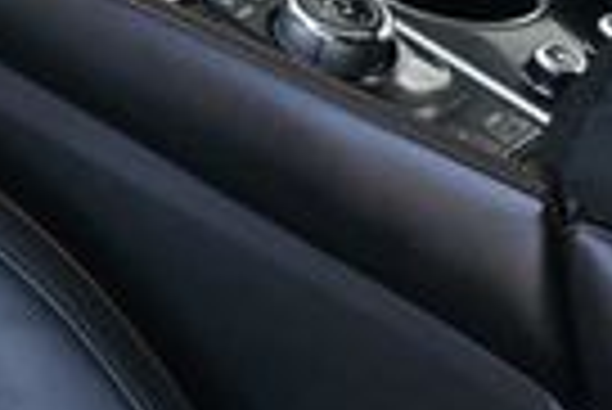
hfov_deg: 13.3
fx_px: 2334
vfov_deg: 9.4
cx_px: -518
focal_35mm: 137
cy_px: -415
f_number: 4
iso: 400
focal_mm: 19.5
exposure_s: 1/250
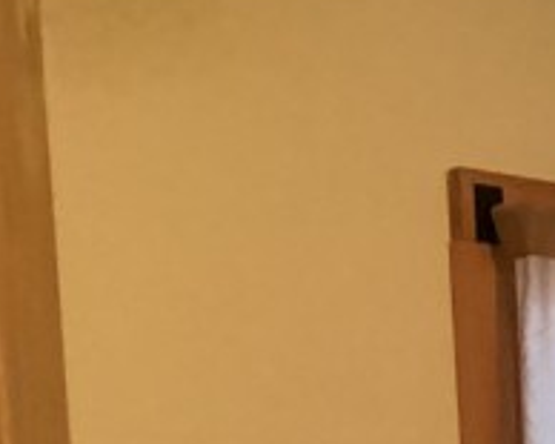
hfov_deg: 10.8
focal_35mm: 160
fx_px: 2627
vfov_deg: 8.8
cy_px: 1063
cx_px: 1190
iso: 640
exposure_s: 1/24
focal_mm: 3.3
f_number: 2.4
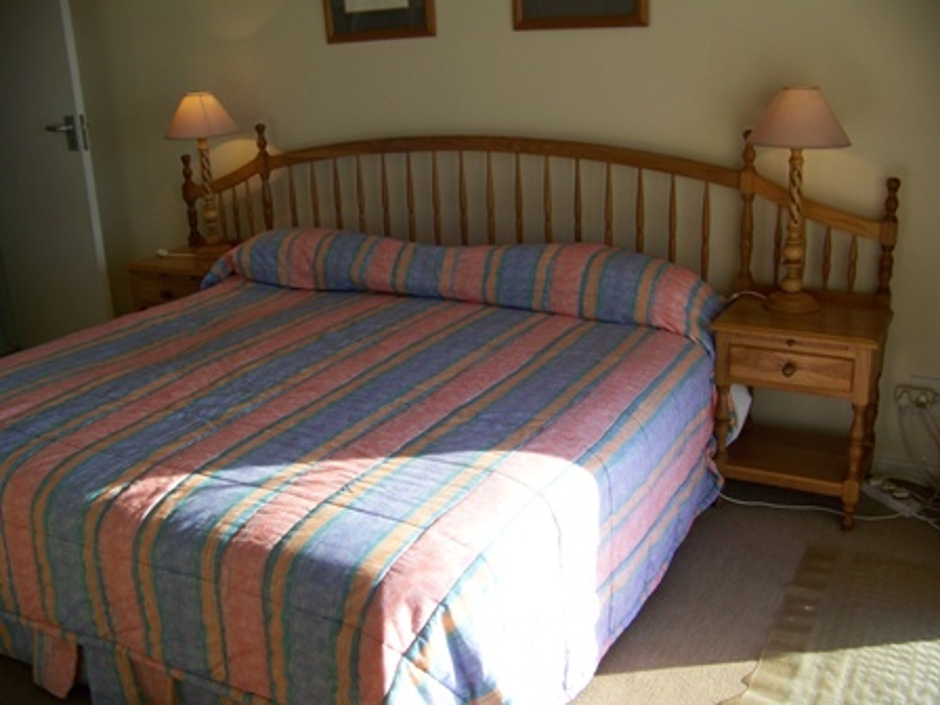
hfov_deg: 51.4
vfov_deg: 39.7
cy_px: 352
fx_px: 978
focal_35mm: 36
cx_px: 470
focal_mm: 5.85
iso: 64
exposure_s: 1/200
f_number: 2.8
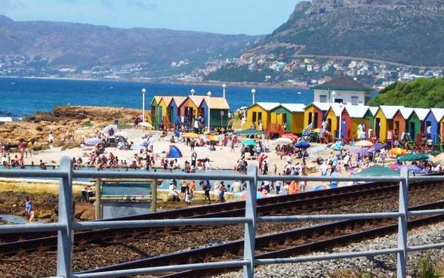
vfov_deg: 8.9
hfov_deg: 14.2
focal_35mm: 147
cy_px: 174
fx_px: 1779
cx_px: 248
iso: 80
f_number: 11
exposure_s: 1/125
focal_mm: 16.8
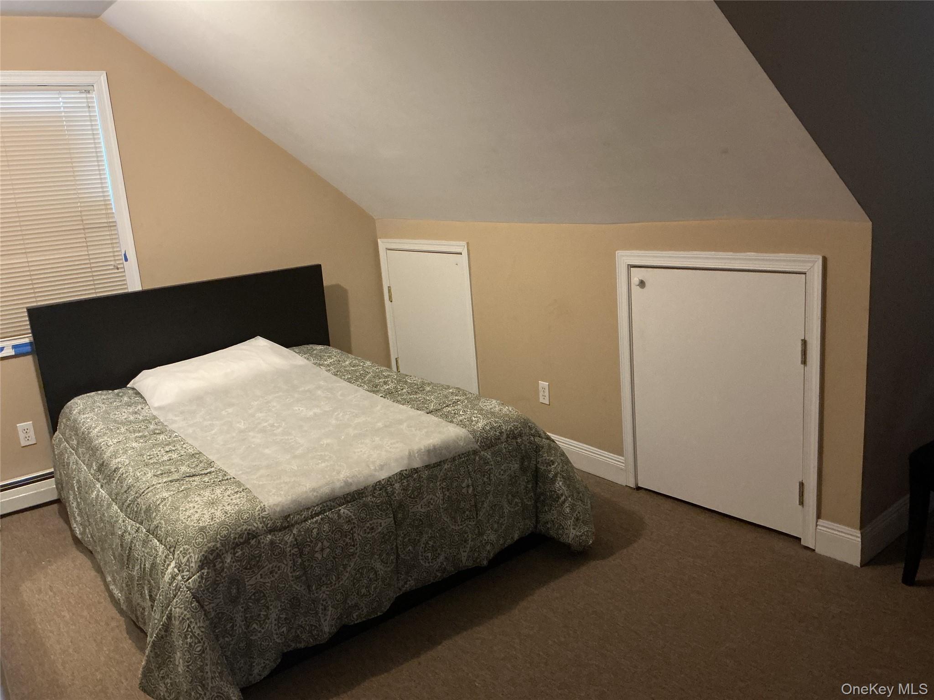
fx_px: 782
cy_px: 350
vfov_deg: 48.2
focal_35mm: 29
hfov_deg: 61.7
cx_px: 467
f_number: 1.8
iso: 320
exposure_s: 1/30
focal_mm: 3
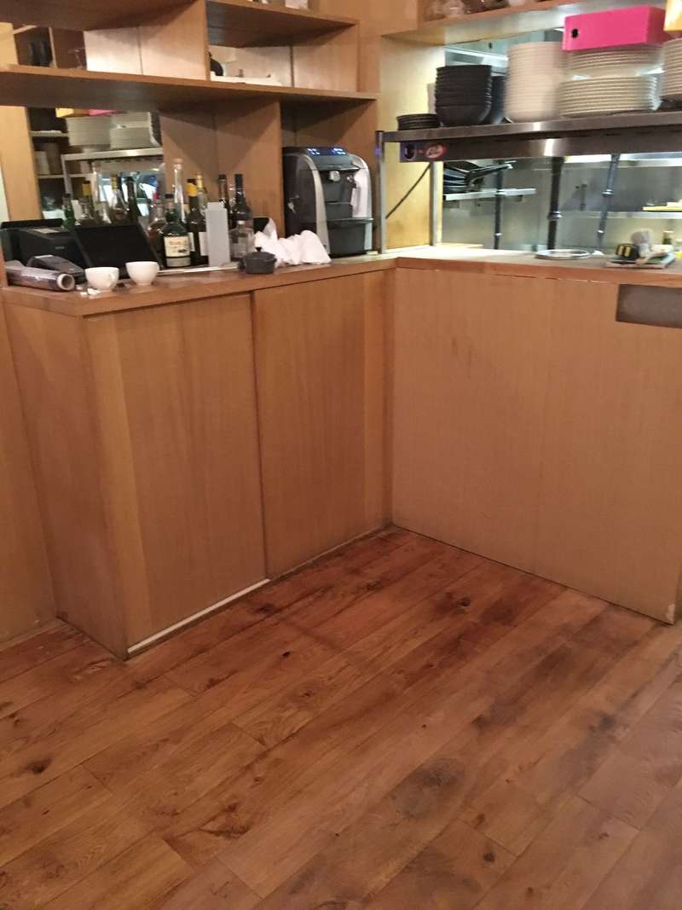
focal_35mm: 29
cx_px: 341
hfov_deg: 48.2
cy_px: 455
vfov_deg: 61.7
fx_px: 762
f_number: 2.2
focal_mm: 4.15
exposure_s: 1/17
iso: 320
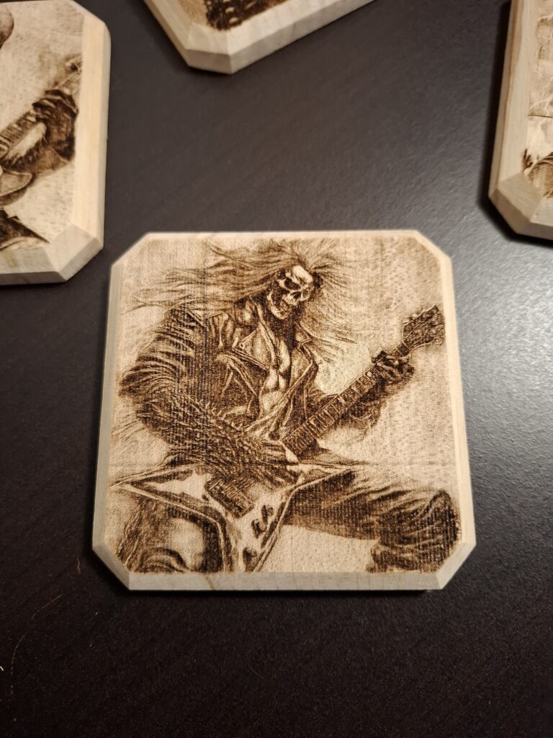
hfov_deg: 58.9
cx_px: 276
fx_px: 490
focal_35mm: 23
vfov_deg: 73.9
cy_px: 369
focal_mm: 5.54
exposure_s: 1/50
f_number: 1.8
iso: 320
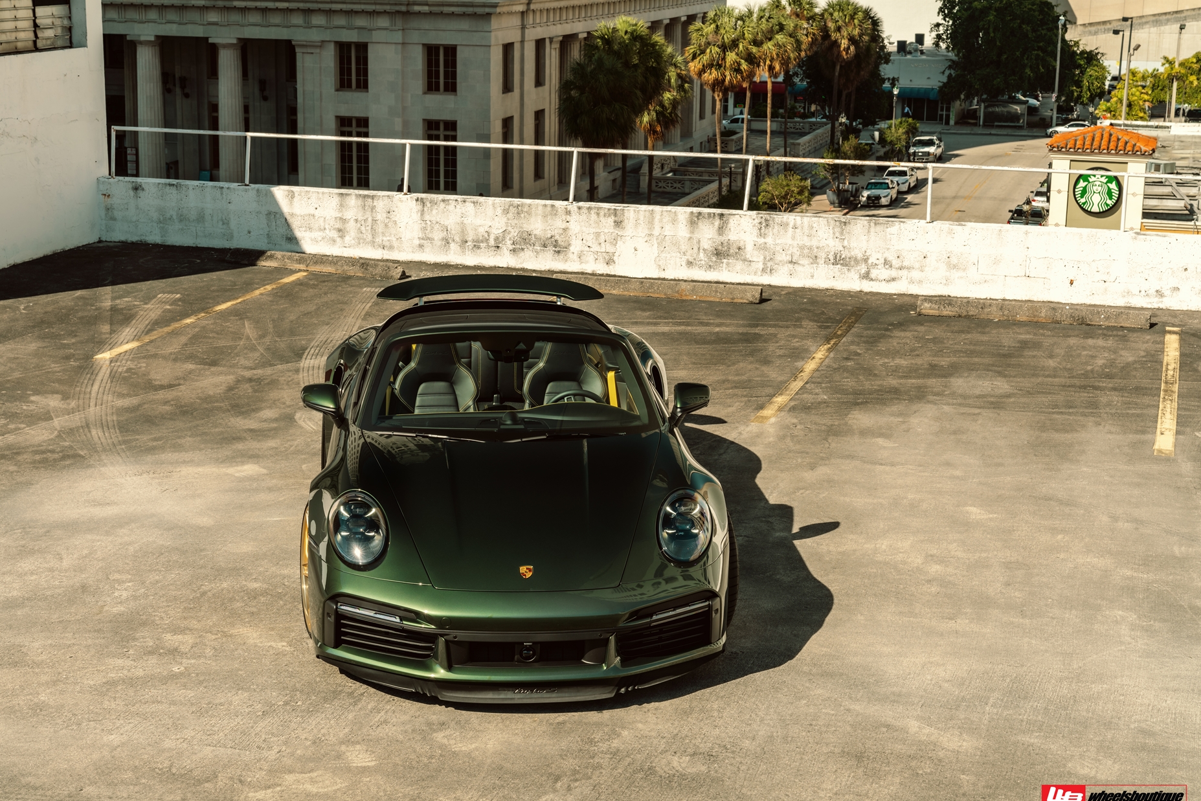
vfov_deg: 23.0
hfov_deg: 33.9
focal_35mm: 59
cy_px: 413
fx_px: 1968
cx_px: 596
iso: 100
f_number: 9
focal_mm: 57
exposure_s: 1/160
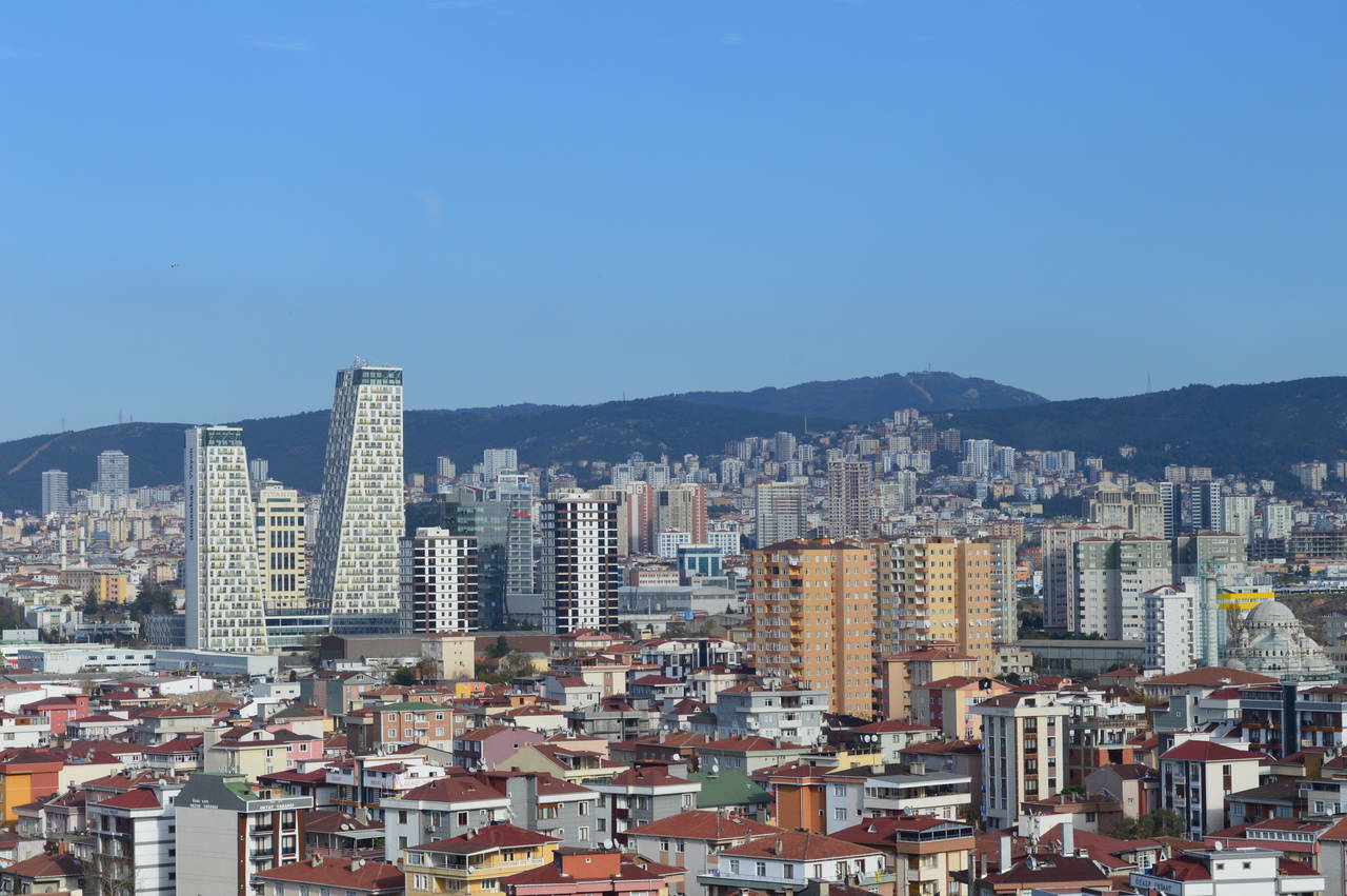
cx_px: 674
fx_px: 3084
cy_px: 448
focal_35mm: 82
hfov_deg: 24.6
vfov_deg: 16.5
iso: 320
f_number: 11
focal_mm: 55
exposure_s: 1/500
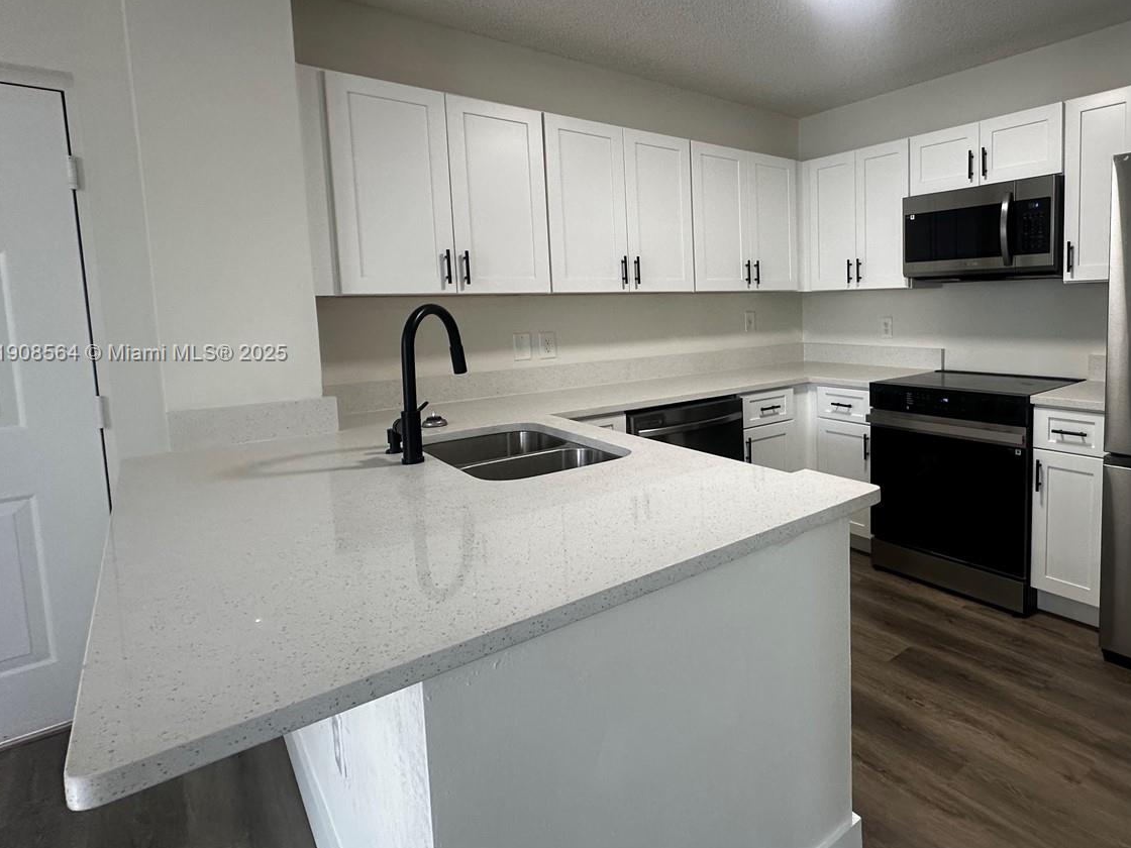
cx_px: 772
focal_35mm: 20
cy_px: 354
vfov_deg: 65.6
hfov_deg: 78.6
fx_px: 653
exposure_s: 1/120
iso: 200
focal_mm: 2.22
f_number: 2.2
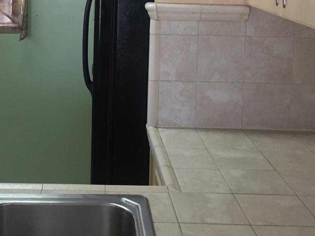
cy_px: 11
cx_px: 89
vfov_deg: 23.2
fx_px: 555
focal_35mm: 61
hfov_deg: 31.3
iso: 100
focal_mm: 4.15
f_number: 2.2
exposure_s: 1/30
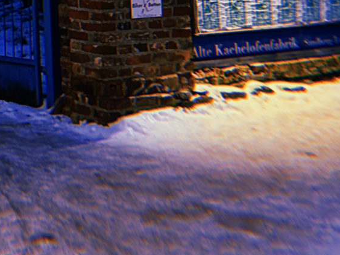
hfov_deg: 17.1
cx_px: -85
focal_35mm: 109
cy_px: -204
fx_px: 1071
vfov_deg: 12.4
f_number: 1.78
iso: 1000
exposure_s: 1/33
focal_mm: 6.76
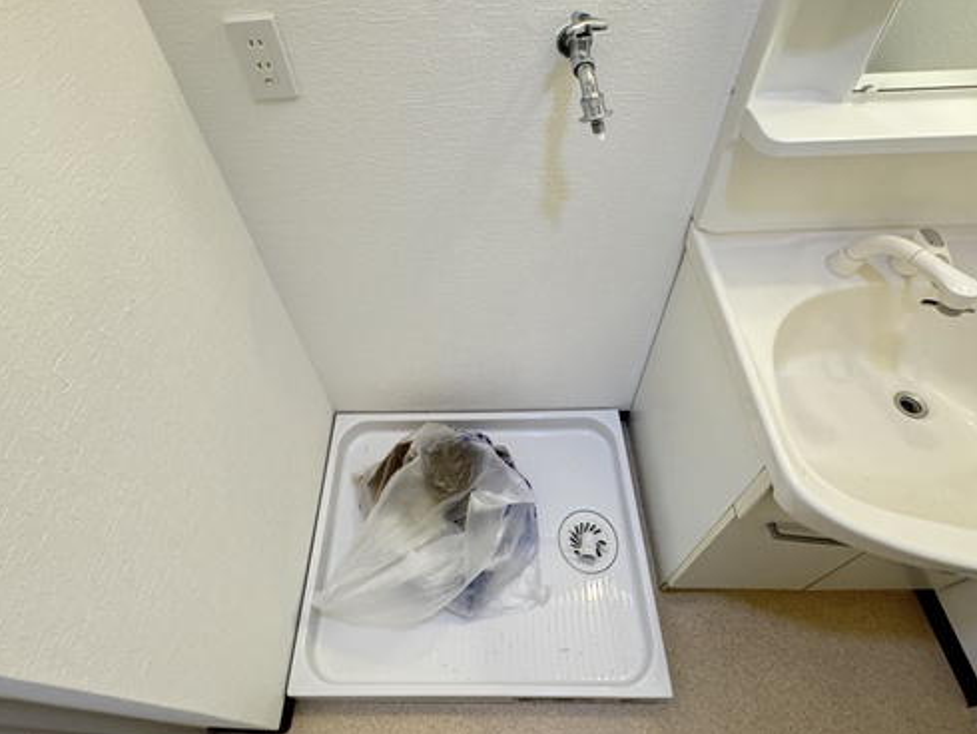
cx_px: 467
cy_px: 262
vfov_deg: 64.8
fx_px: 565
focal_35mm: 20
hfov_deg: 81.7
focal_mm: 2.22
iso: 250
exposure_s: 1/60
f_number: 2.2
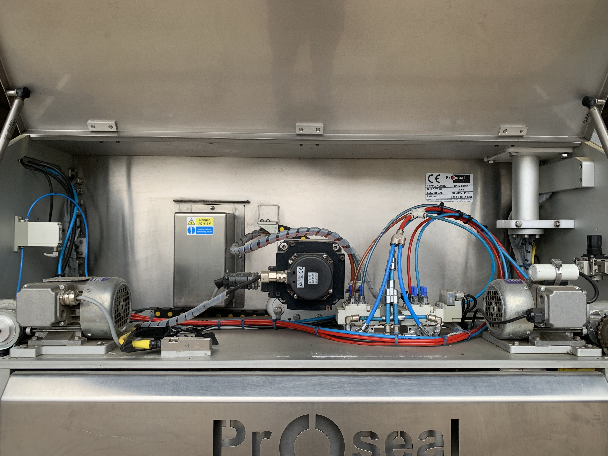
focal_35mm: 26
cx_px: 304
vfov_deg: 53.1
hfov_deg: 67.3
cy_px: 228
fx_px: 457
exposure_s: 1/50
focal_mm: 4.25
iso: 64
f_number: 1.8
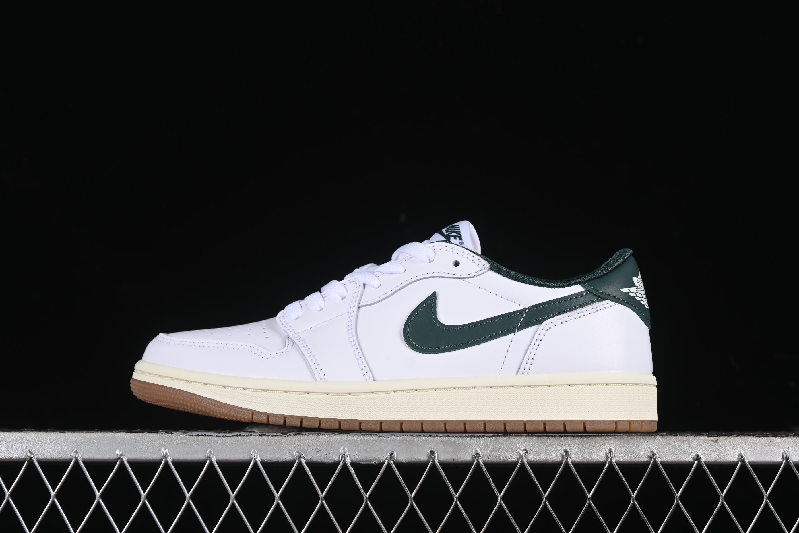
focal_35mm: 75
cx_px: 400
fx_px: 1664
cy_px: 266
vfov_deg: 18.2
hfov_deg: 27.0
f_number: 8
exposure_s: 1/100
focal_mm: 50
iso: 160
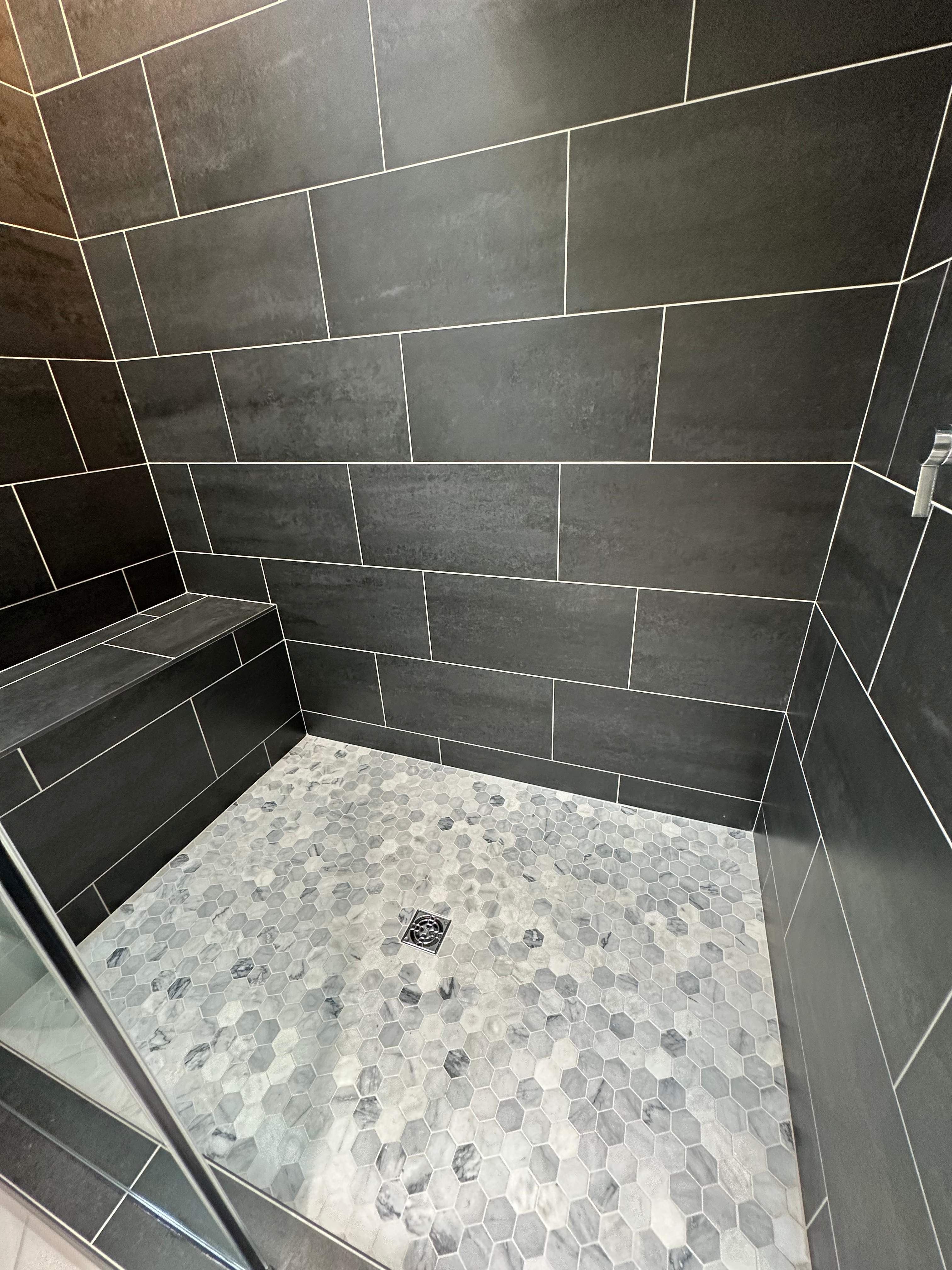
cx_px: 476
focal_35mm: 14
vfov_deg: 102.1
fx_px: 513
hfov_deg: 85.7
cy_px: 635
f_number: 2.2
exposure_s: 1/60
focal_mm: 2.22
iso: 200
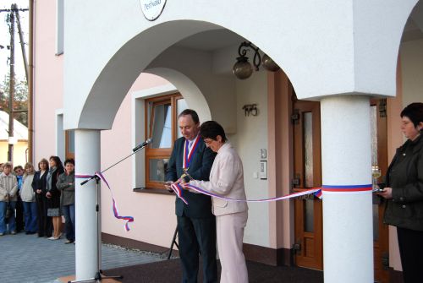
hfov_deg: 46.3
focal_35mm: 42
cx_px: 212
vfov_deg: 32.0
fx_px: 494
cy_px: 142
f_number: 5.6
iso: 100
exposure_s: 1/125
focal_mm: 28
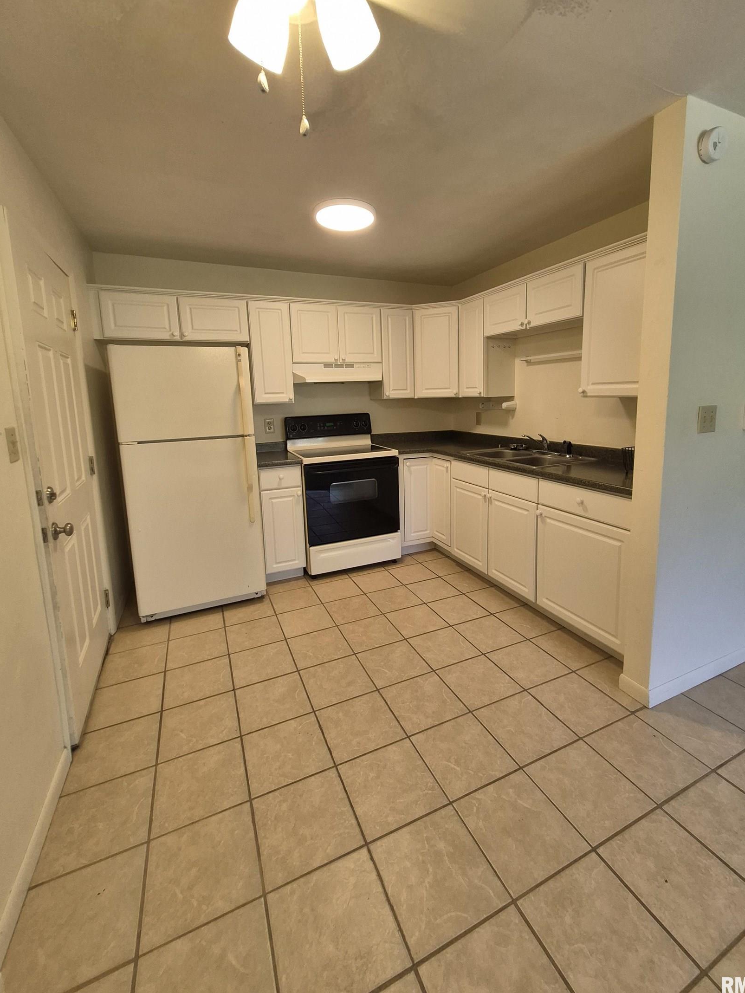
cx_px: 391
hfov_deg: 85.6
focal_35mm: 14
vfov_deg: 101.9
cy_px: 466
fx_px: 402
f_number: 2.2
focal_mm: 1.74
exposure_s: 1/60
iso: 100
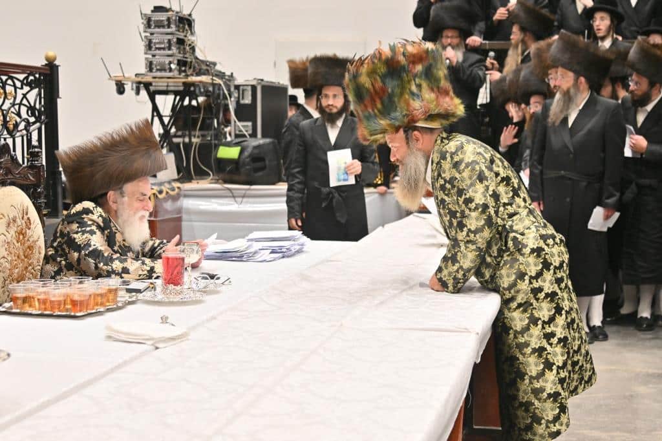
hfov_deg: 30.5
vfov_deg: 20.6
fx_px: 1213
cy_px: 220
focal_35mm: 66
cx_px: 331
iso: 320
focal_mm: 44
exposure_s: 1/200
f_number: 4
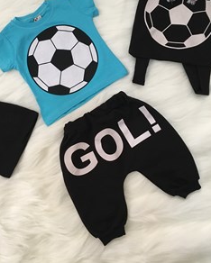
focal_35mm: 40
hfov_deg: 37.3
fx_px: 312
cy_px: 107
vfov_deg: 45.5
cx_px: 96
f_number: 2.2
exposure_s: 1/25
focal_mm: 4.15
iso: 200
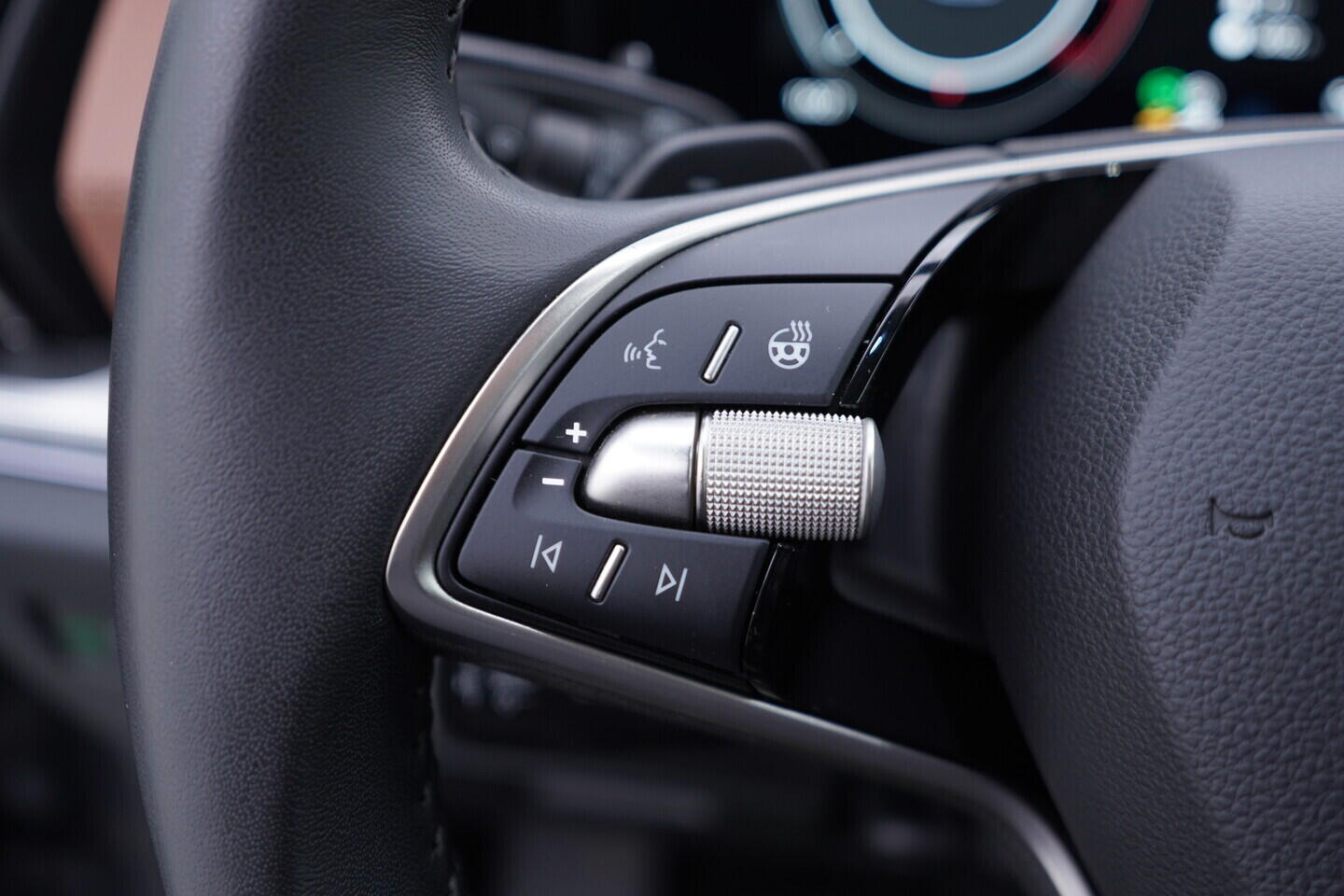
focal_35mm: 36
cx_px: 672
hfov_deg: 53.1
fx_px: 1344
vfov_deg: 36.9
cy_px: 448
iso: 160
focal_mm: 24
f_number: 2.8
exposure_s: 1/40
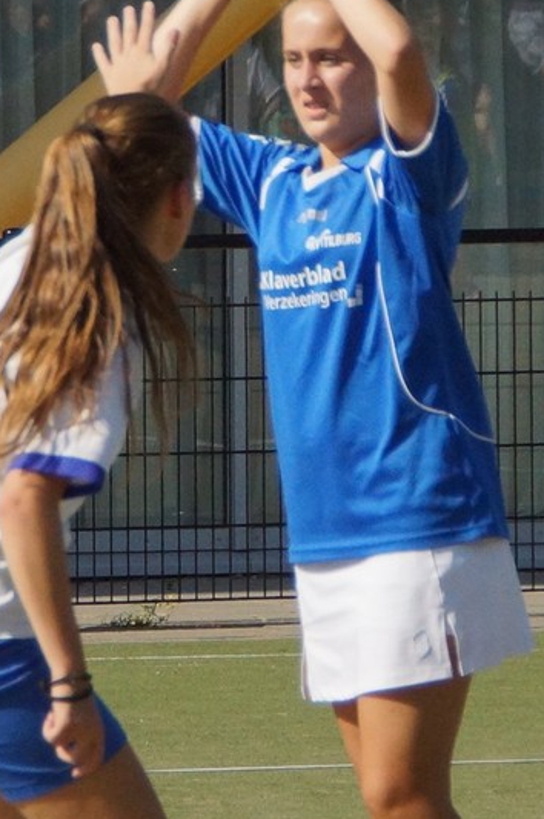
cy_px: 518
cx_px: 235
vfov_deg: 6.5
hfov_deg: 4.3
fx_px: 7204
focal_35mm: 317
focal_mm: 110
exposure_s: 1/5000
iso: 800
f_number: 5.6
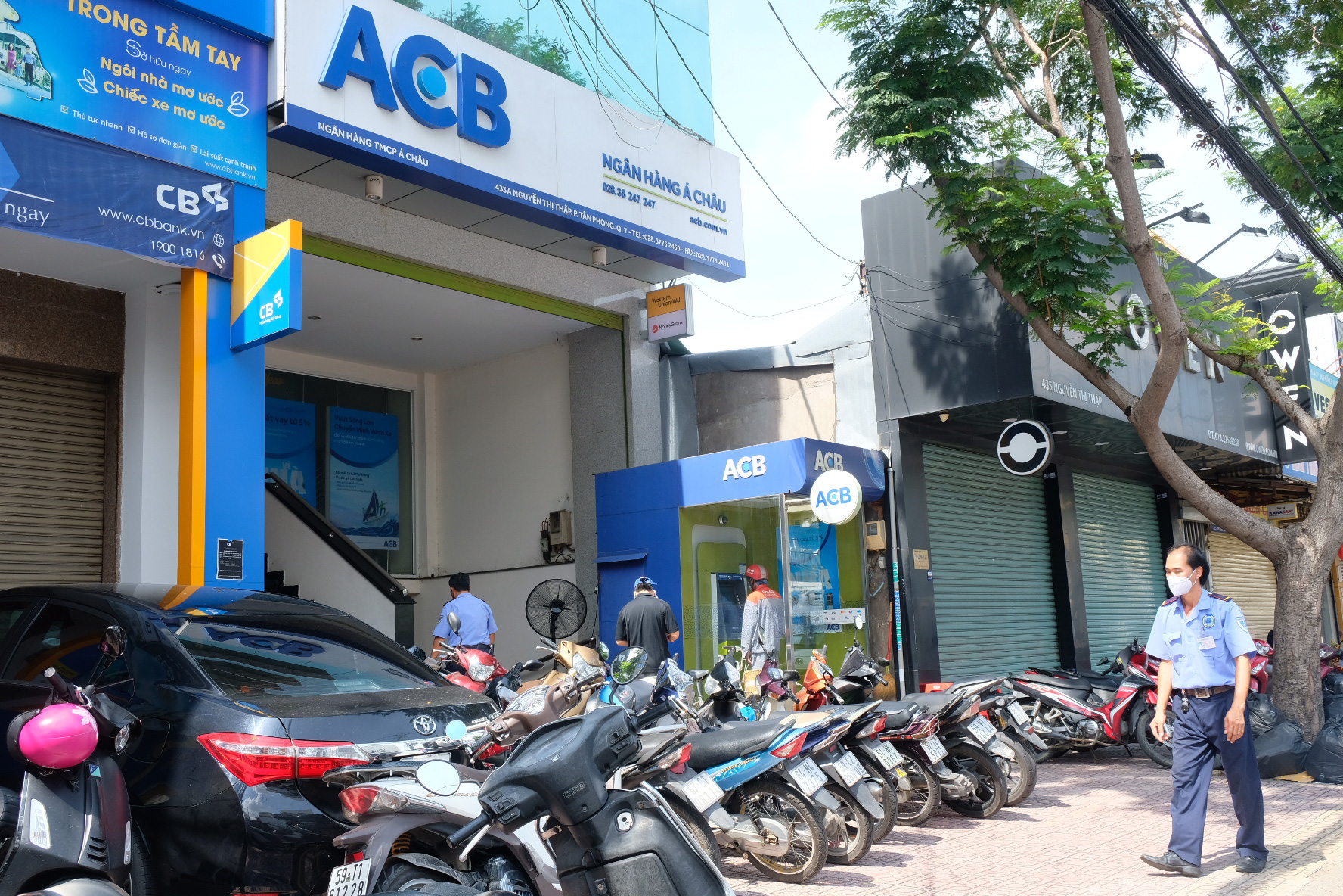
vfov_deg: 40.0
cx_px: 672
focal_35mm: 33
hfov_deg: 57.2
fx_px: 1231
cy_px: 448
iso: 400
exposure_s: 1/150
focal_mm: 22.3
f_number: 8
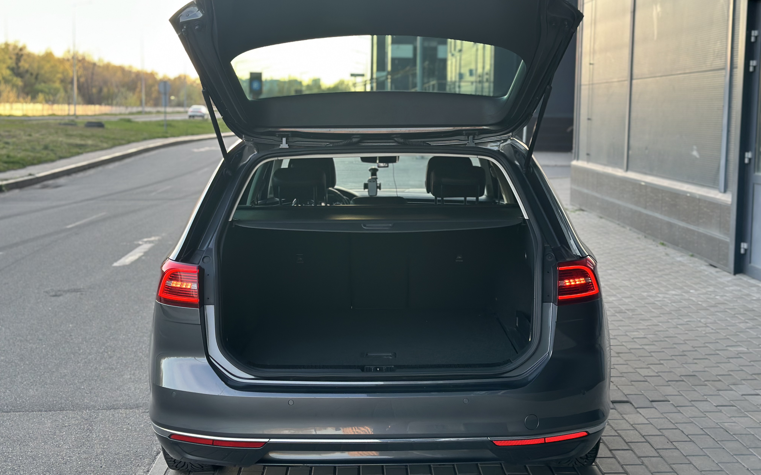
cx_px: 380
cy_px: 205
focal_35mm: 51
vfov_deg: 25.3
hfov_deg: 39.6
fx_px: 1058
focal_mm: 6.86
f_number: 1.78
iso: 64
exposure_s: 1/174
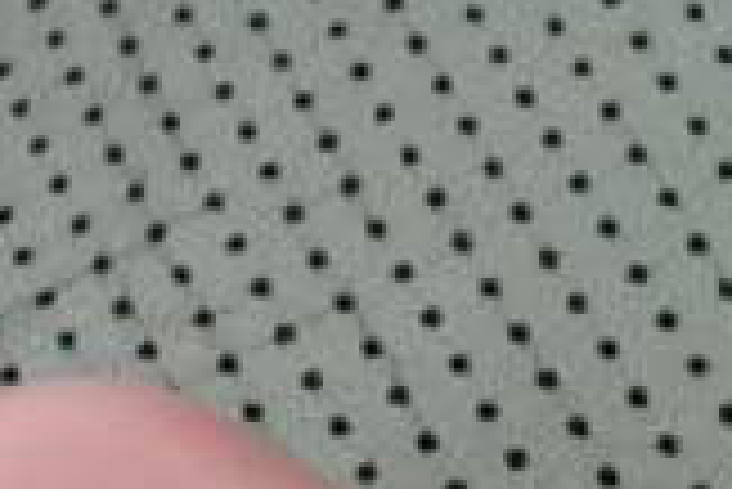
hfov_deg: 11.0
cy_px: 841
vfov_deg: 7.6
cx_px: 1221
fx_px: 3582
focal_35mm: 176
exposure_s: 1/100
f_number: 5
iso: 125
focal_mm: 10.4
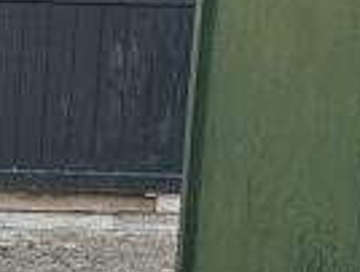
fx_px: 4782
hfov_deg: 4.2
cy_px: 579
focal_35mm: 459
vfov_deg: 3.2
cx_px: -656
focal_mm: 9
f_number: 2.8
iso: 20
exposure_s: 1/143
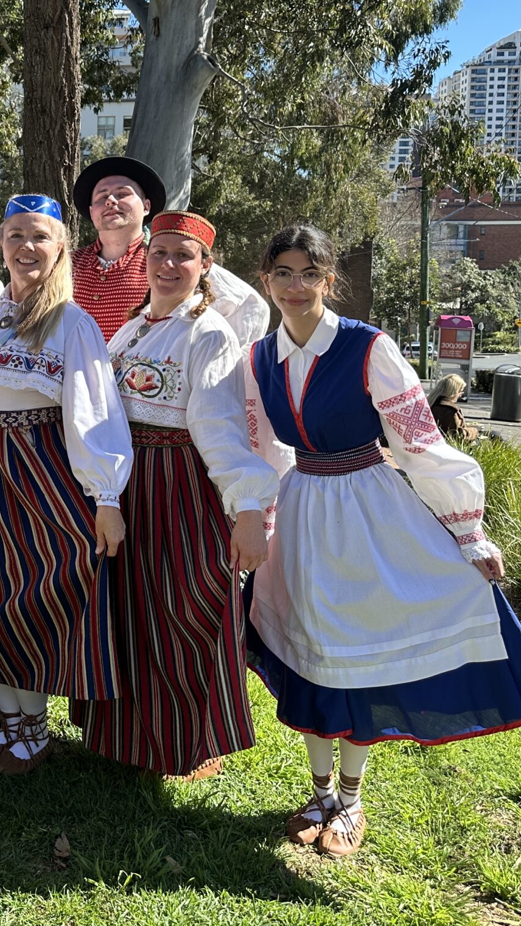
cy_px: 344
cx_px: -106
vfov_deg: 46.0
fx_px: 1080
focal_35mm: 44
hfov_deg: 24.5
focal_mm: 6.86
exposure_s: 1/1453
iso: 80
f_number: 1.78
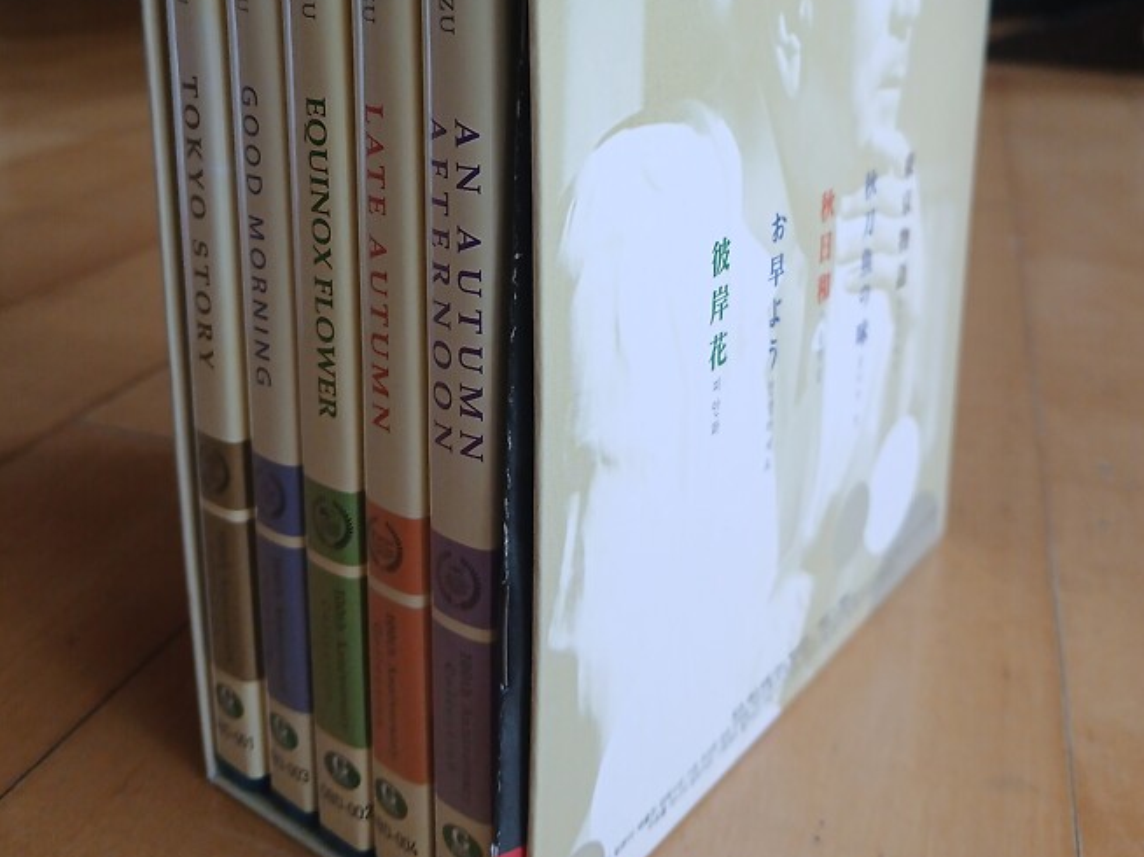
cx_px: 574
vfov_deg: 39.1
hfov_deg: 52.6
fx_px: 1156
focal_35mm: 35
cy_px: 170
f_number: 1.8
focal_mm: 3.98
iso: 160
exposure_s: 1/60
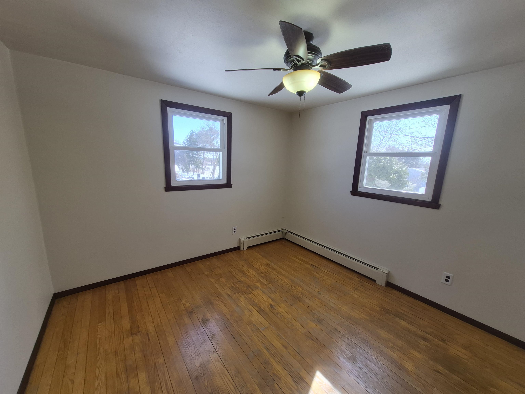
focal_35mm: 13
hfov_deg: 106.2
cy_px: 197
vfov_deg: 89.9
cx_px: 262
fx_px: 197
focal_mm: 1.74
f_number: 2.2
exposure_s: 1/120
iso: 50
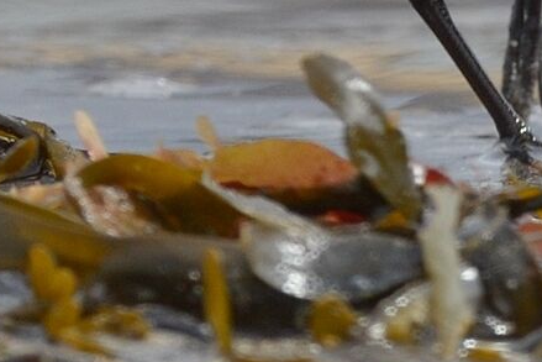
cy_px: -180
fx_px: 69952
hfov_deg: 0.4
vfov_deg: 0.3
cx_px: 874
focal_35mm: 4645
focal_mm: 850
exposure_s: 1/1250
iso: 640
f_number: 8
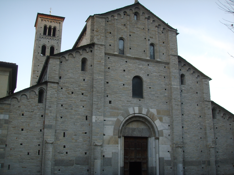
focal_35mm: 39
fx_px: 264
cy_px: 88
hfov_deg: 47.9
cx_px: 117
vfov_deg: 36.8
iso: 50
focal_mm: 6.6
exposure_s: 1/180
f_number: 3.5
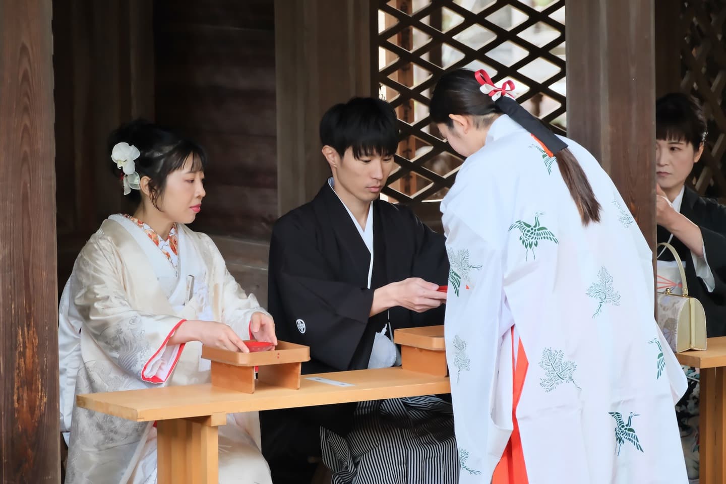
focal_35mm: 184
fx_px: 3710
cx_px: 363
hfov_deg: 11.2
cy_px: 242
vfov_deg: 7.5
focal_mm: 122.5
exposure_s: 1/125
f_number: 5
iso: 3200
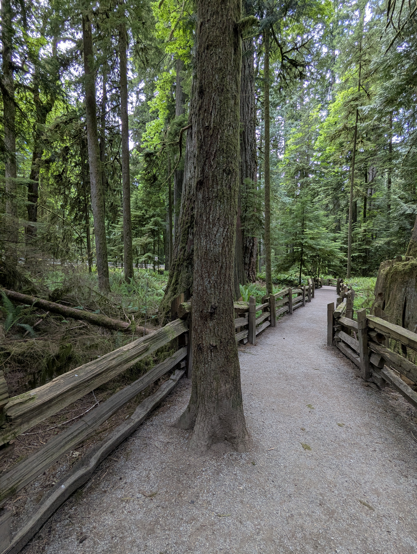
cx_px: 208
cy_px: 277
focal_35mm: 16
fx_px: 256
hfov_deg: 78.2
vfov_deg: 94.4
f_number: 2.2
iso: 83
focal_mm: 2.35
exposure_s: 1/192
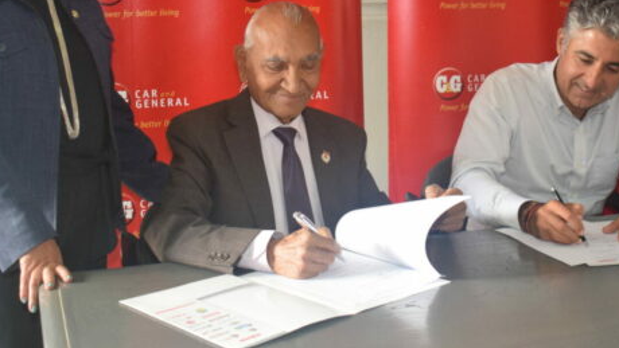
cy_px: 82
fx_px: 936
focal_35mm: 57
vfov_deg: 20.9
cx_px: 350
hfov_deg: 36.5
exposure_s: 1/60
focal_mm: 24
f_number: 4
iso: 1400
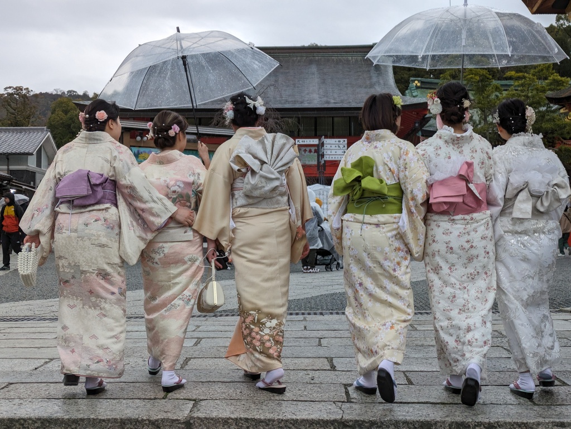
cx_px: 286
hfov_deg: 37.5
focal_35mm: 51
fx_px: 842
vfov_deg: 28.6
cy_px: 214
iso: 55
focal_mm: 5.43
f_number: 1.89
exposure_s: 1/306
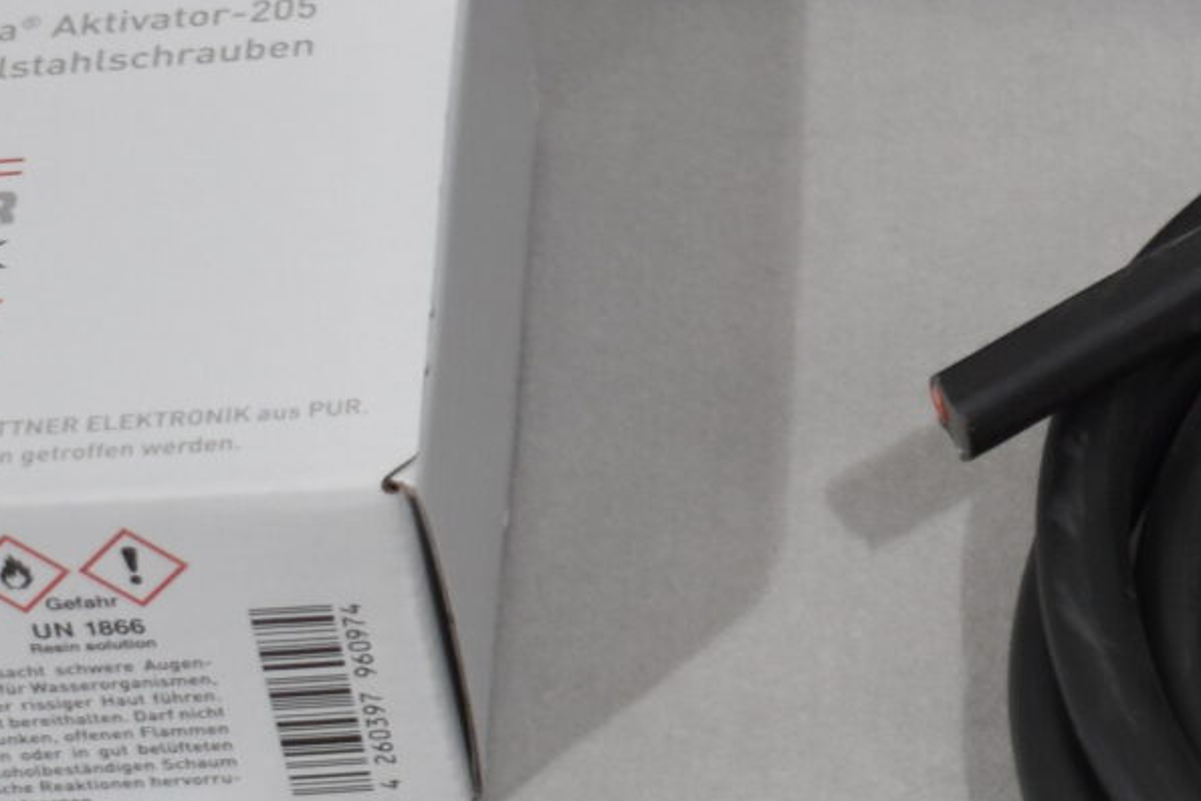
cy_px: 425
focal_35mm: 187
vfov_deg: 7.3
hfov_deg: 10.6
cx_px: 1750
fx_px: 6245
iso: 640
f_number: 4.2
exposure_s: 1/250
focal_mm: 29
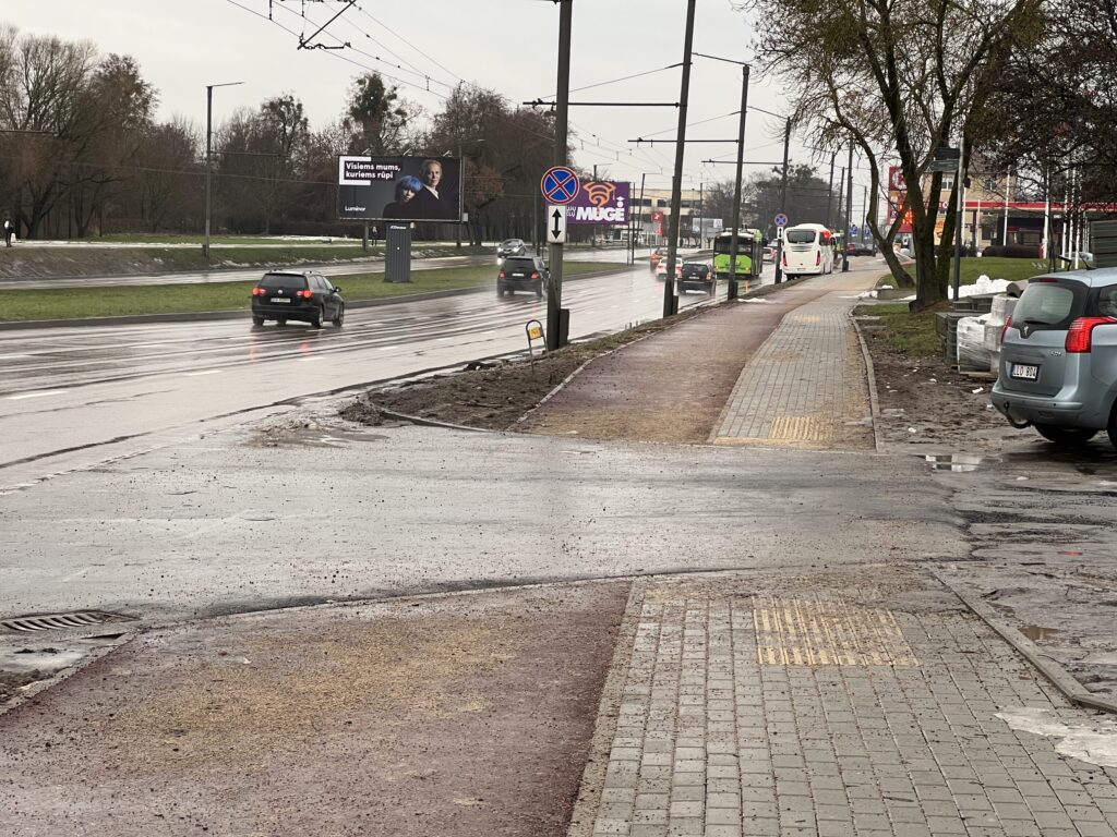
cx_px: 558
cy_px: 418
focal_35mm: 77
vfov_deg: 19.1
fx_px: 2485
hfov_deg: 25.3
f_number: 2.8
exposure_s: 1/99
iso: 100
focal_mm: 9
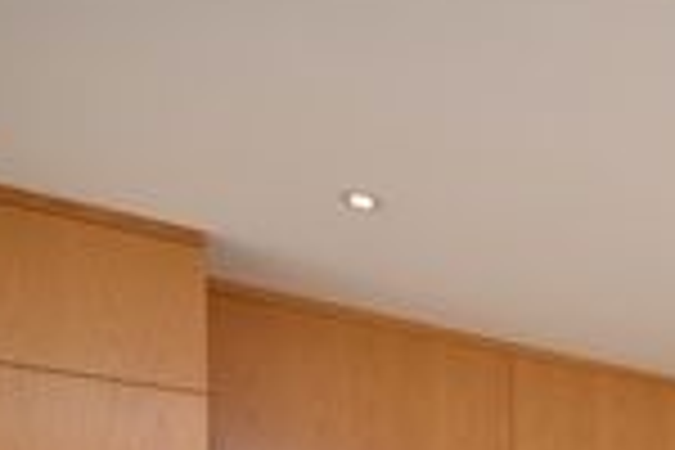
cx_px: 855
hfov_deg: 32.6
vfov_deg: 23.2
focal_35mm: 47
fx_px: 881
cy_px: 673
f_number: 5
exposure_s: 1/100
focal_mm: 10
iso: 200
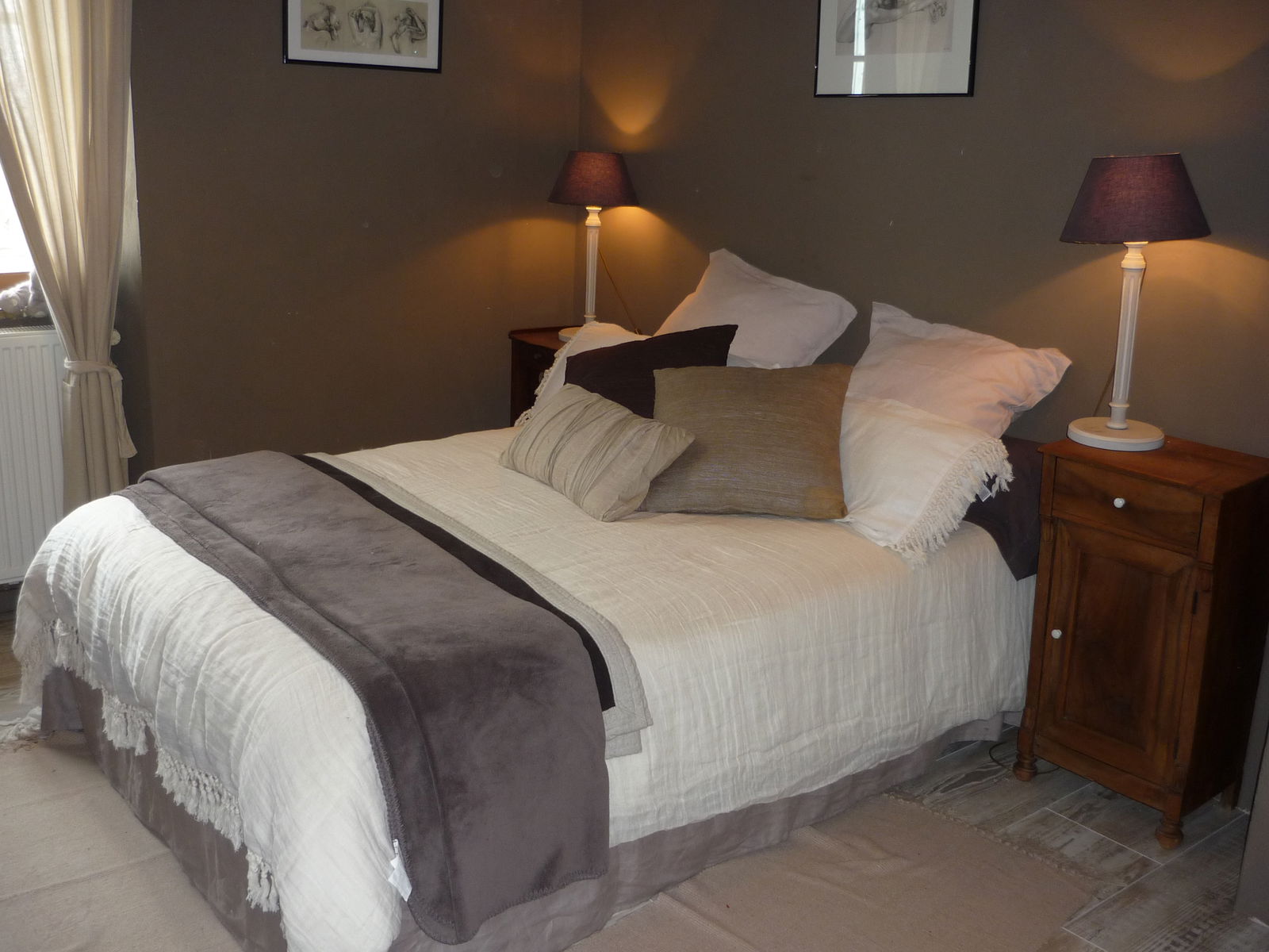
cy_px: 476
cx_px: 634
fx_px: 1210
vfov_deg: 42.9
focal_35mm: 33
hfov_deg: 55.4
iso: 160
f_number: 2.8
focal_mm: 5.5
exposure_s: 1/30
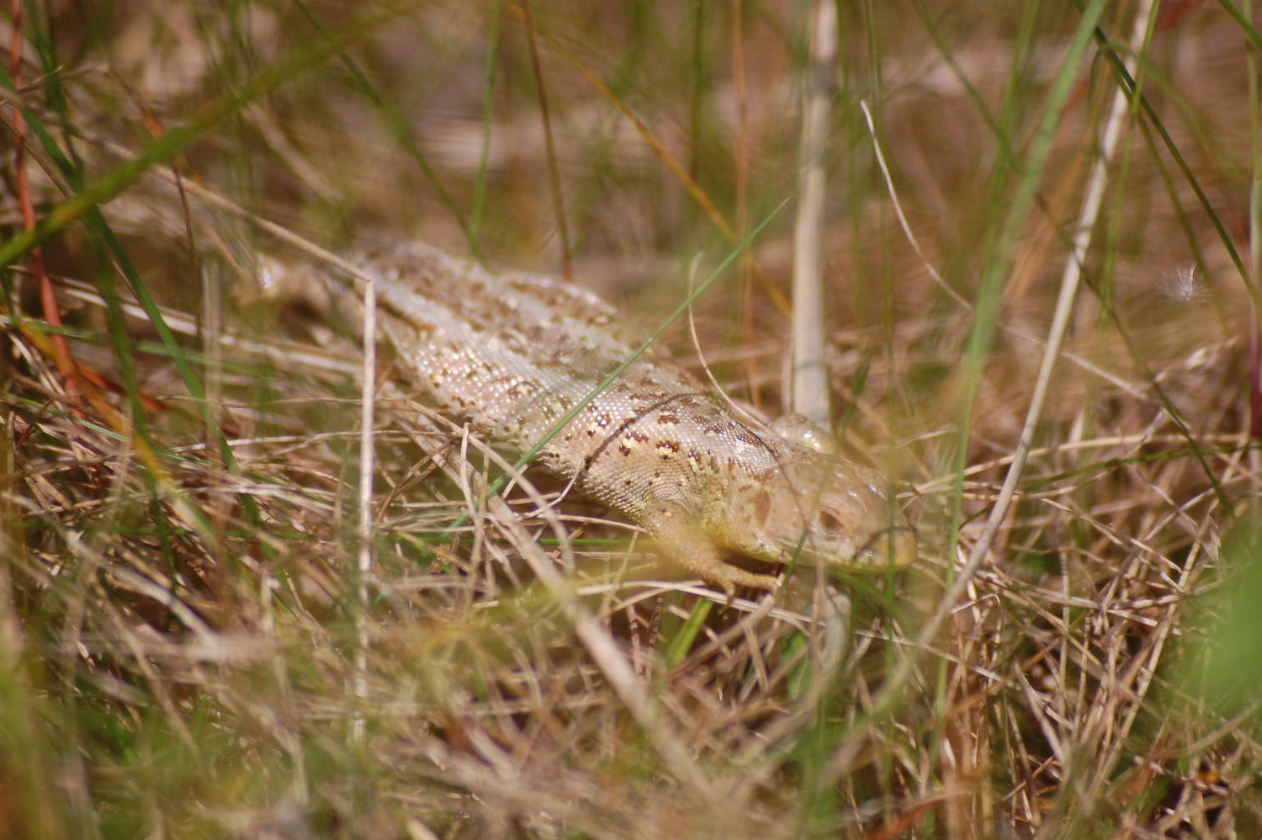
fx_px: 11210
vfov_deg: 4.3
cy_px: 428
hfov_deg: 6.4
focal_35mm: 320
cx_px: 636
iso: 400
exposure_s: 1/1000
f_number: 5.6
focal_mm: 200
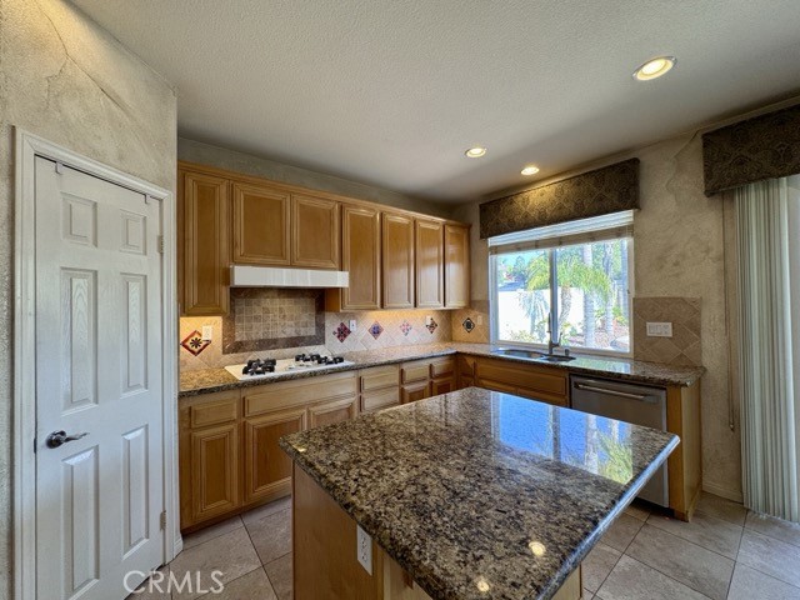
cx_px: 400
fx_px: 324
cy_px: 300
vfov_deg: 85.7
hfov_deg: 102.1
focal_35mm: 14
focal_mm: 2.22
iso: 100
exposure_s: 1/120
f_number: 2.2
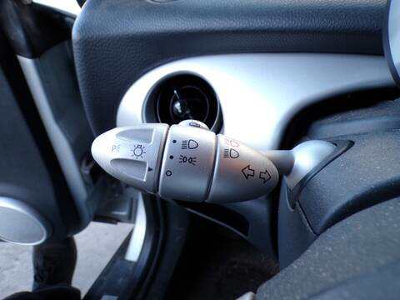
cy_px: 150
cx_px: 200
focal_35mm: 24
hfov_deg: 71.6
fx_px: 277
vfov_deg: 56.8
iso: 109
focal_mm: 4.3
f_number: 3
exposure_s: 1/34
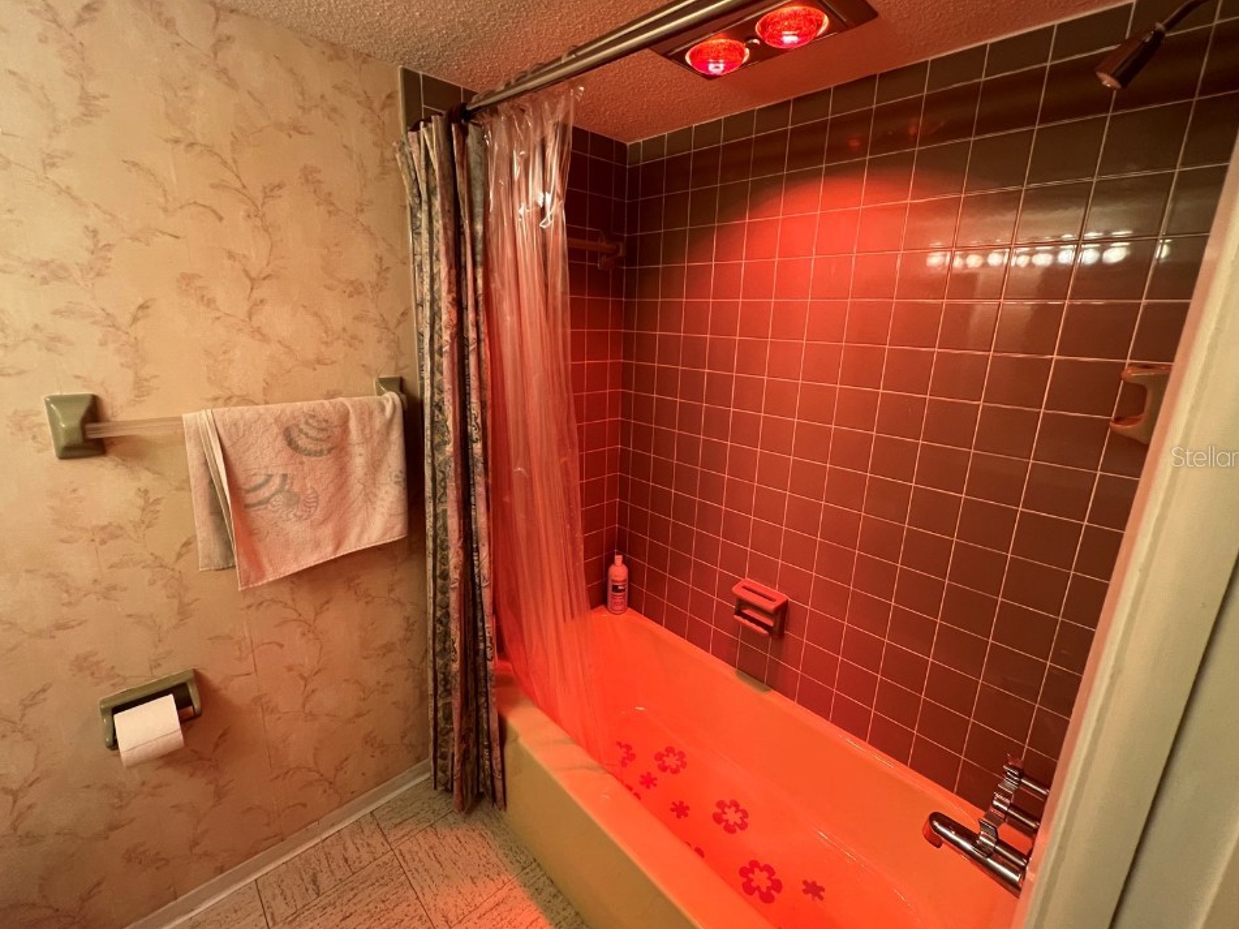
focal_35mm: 14
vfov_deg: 85.7
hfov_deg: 102.1
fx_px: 501
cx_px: 627
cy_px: 456
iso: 400
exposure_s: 1/60
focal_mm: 1.57
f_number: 1.8
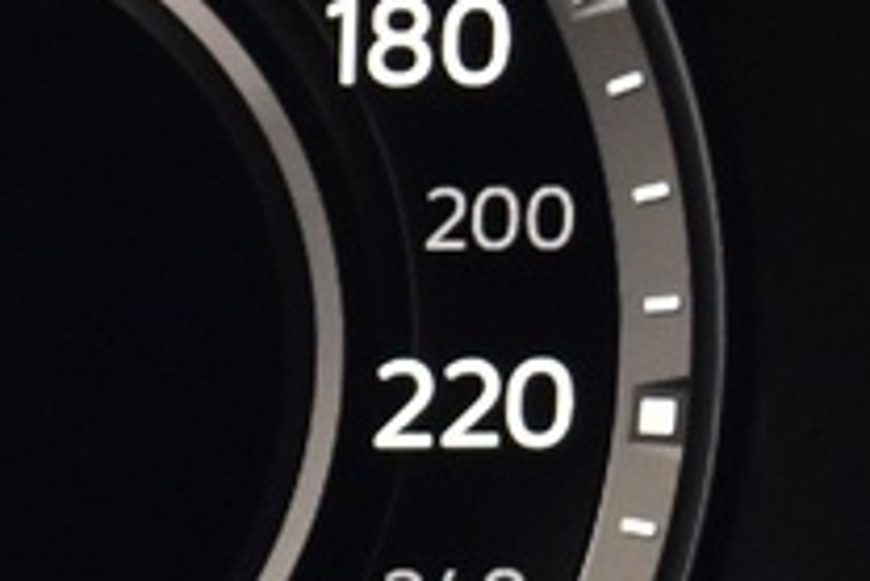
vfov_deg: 3.9
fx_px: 8464
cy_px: 431
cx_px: -1840
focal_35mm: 350
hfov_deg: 5.5
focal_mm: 30
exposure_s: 1/25
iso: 1250
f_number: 5.6
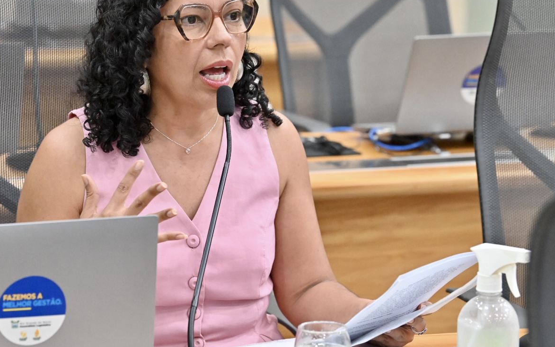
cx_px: 228
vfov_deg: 7.9
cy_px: 128
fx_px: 2496
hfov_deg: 12.7
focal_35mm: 165
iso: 5000
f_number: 5
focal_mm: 125
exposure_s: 1/200
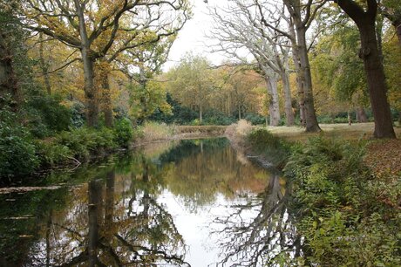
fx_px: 584
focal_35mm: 52
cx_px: 200
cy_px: 134
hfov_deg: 37.9
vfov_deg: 25.7
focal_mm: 35
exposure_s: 1/30
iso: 400
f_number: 10
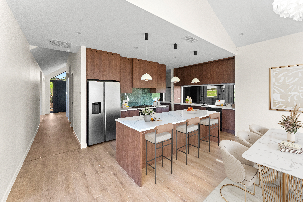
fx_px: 118
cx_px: 152
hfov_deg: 104.3
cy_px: 101
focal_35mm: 14
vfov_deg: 81.2
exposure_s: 1/160
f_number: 8
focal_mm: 14
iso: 6400
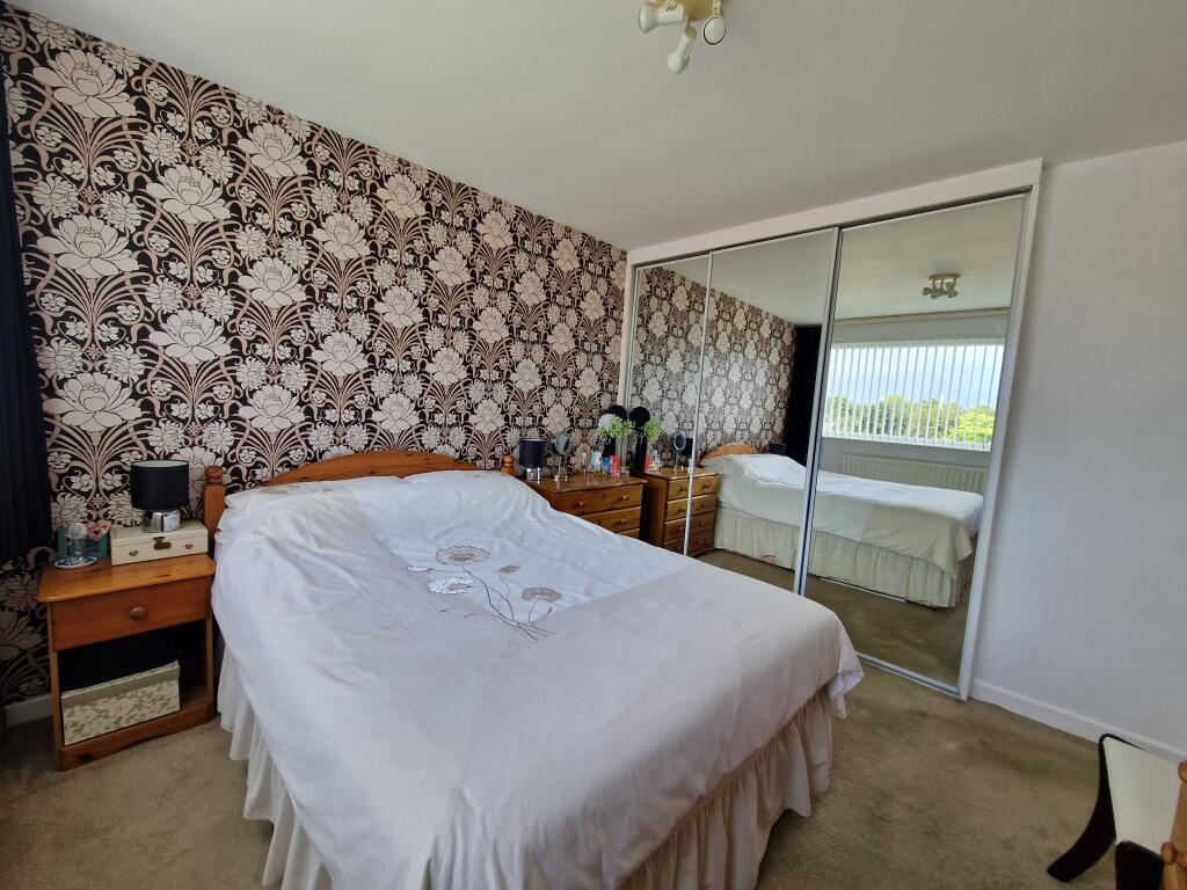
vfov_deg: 89.9
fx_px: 446
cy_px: 445
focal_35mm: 13
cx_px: 594
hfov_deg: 106.2
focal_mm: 2.2
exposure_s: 1/114
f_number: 2.2
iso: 50
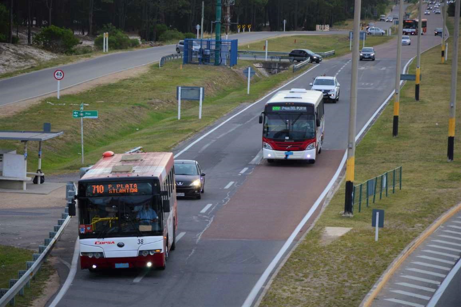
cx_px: 230
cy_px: 154
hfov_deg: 13.1
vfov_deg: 8.7
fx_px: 2015
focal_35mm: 158
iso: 200
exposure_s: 1/320
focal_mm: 105
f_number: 5.6
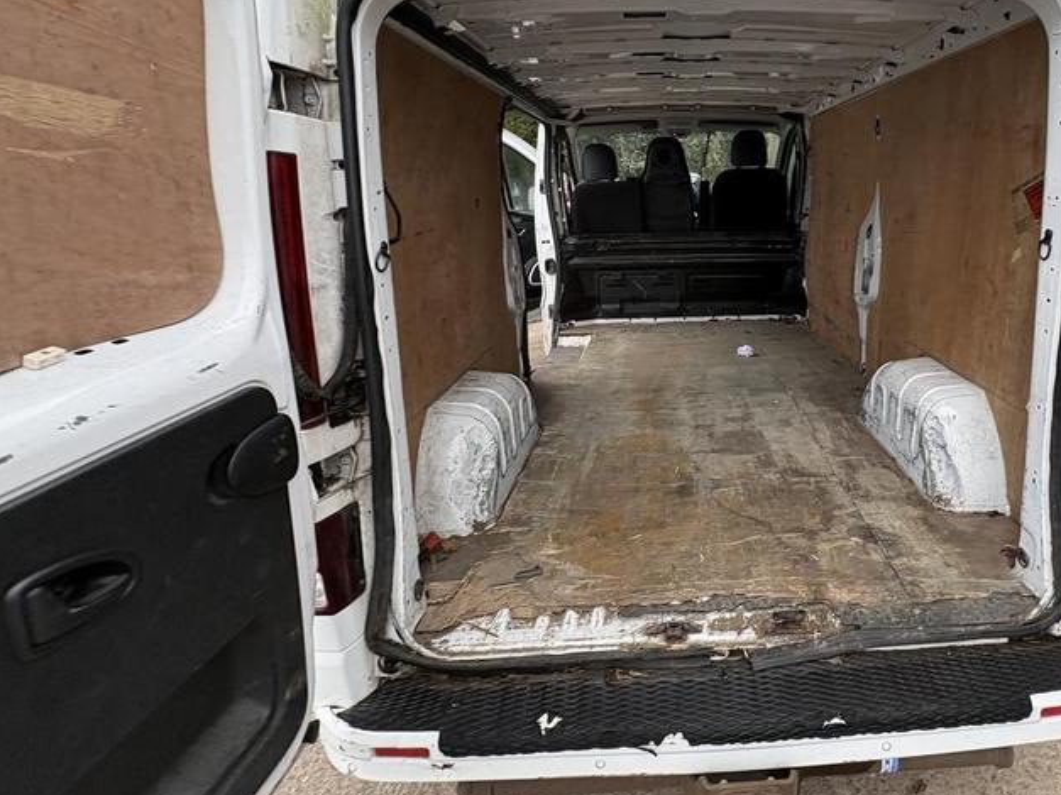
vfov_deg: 65.3
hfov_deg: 79.3
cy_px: 318
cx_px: 701
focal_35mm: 20
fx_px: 613
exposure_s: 1/99
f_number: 2.2
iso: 160
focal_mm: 2.22
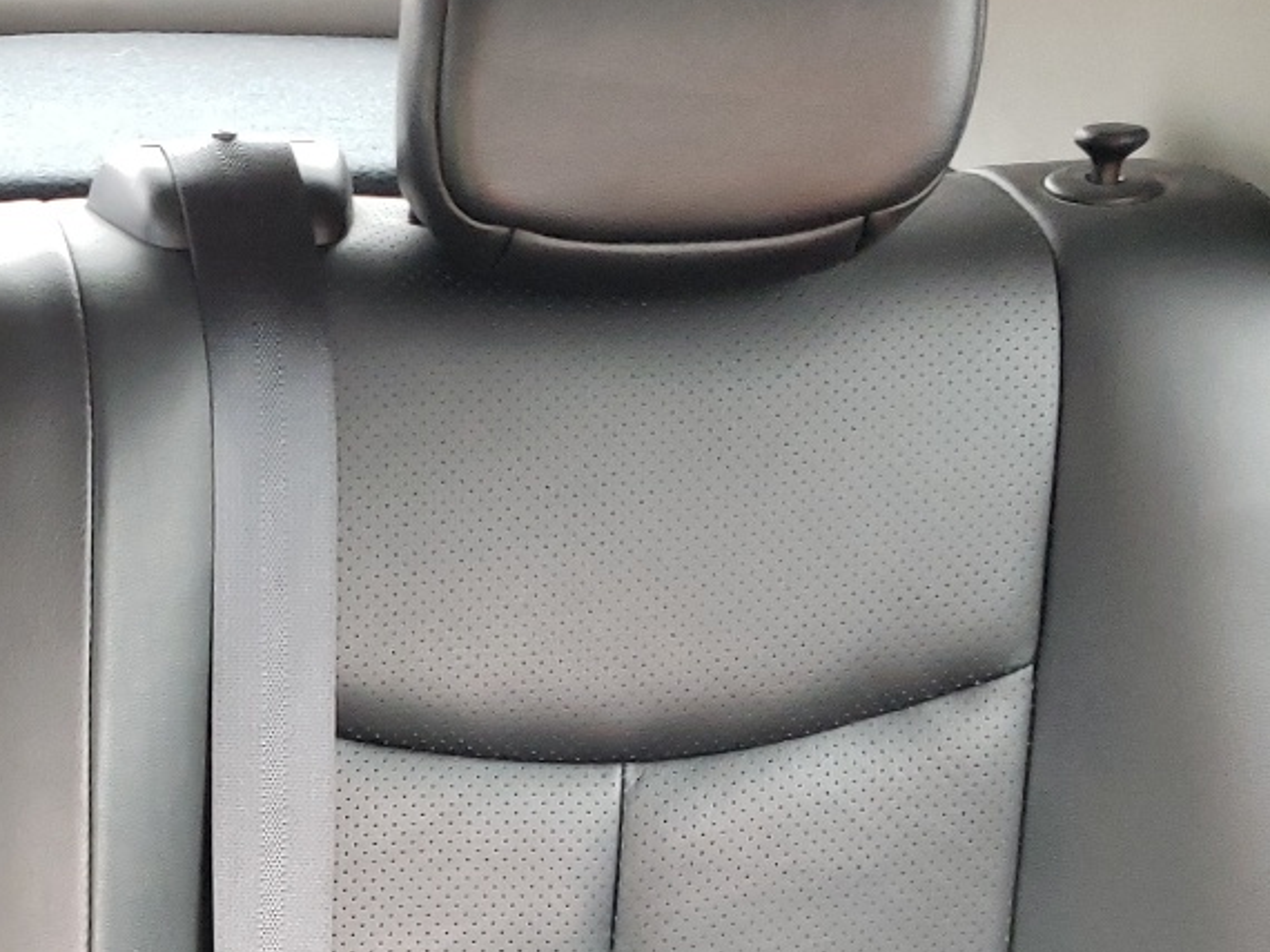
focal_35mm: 73
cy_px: 1179
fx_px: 2677
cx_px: -258
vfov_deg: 18.9
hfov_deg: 24.2
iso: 244
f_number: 1.5
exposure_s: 1/33
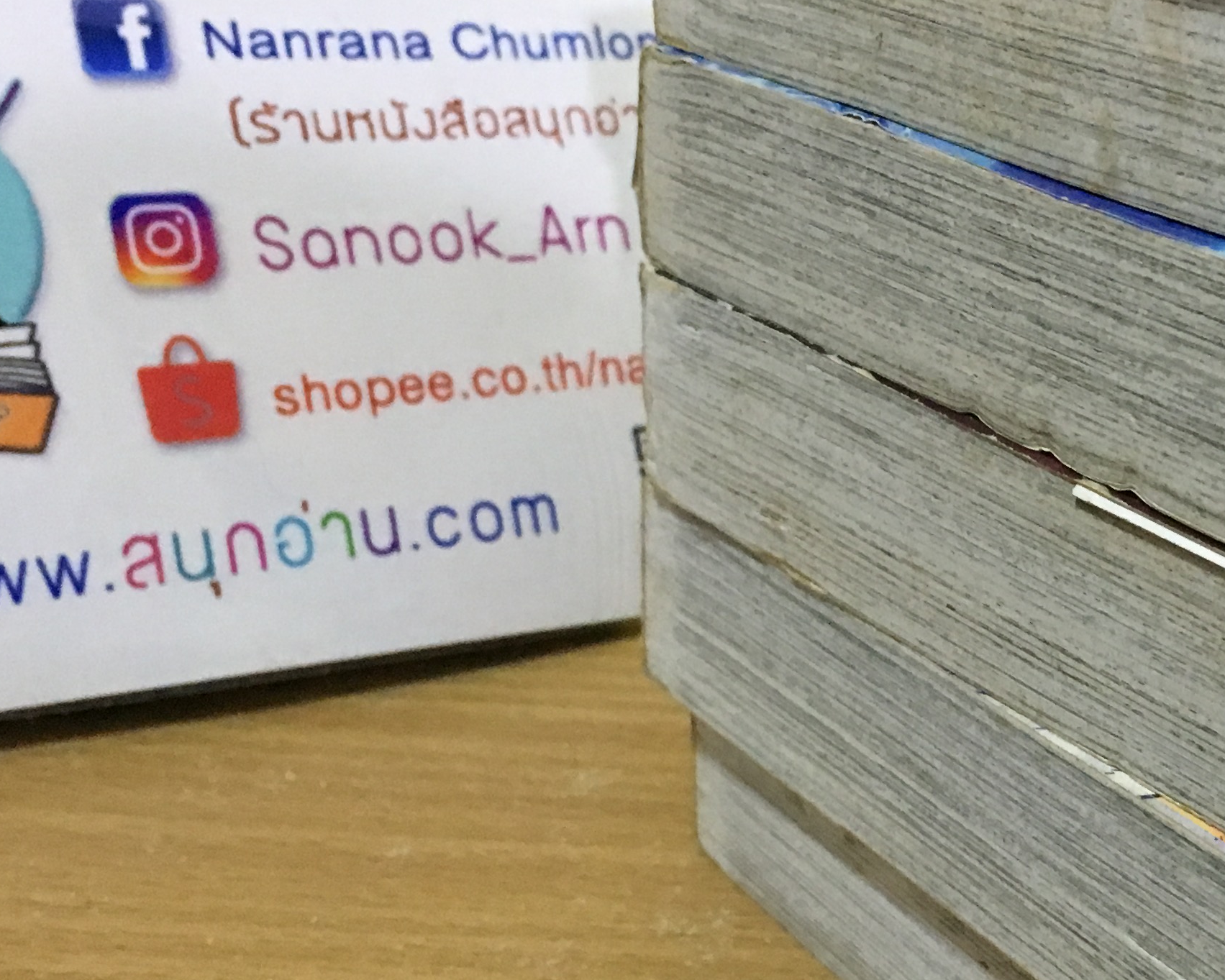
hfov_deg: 27.4
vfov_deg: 22.8
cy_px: 498
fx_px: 2430
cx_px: 1074
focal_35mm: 67
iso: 200
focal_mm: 4.15
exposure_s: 1/20
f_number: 2.2
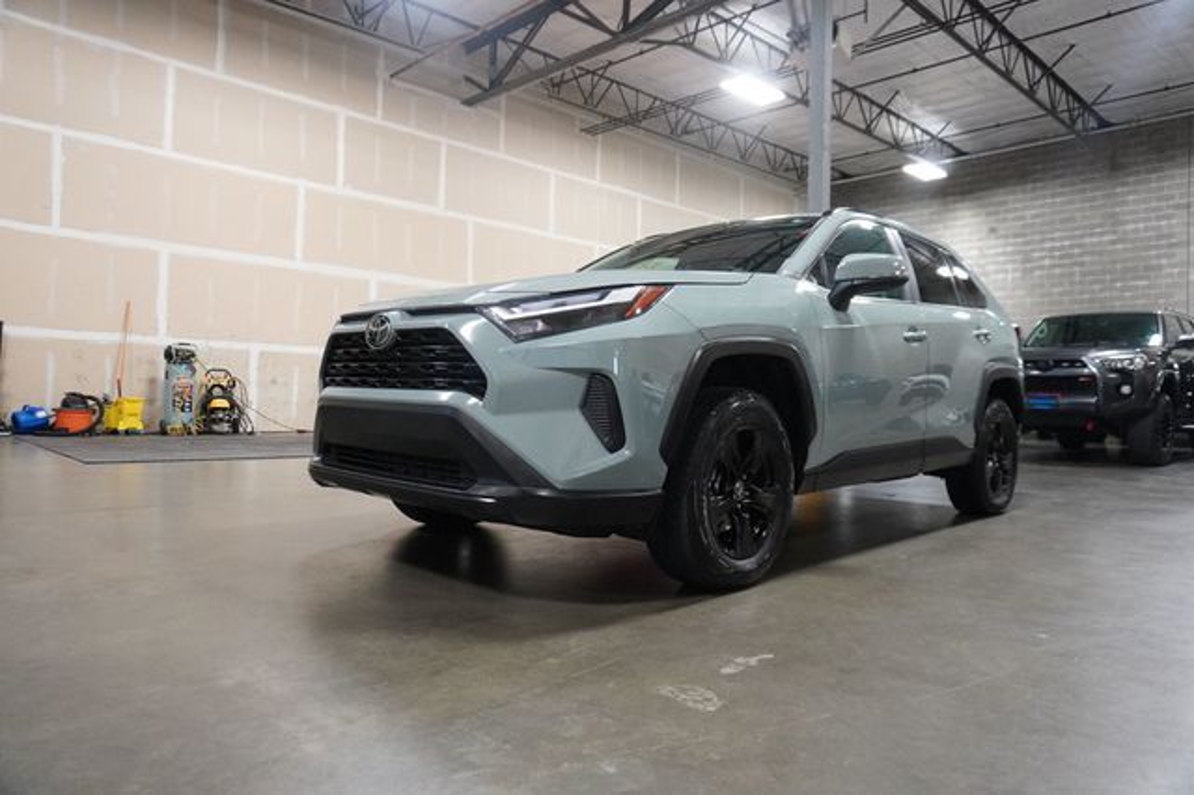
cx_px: 597
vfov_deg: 53.1
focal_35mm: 24
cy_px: 398
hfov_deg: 73.8
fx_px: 796
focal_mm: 16
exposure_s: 1/160
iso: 3200
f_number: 3.5
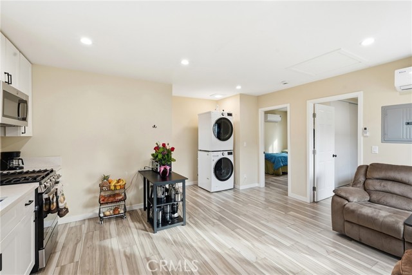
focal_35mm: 16
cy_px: 138
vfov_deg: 73.8
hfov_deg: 96.7
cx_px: 206
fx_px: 183
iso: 250
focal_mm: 16
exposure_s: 1/100
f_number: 9
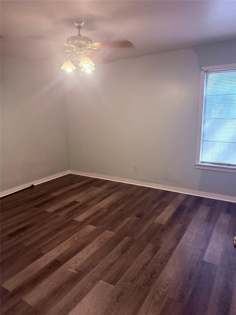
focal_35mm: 24
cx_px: 118
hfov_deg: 56.8
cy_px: 158
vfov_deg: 71.6
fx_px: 218
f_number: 1.78
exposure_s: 1/60
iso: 800
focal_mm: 6.76
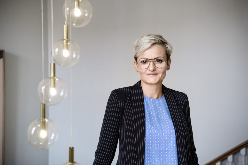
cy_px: 82
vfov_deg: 29.9
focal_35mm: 45
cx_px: 124
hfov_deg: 43.6
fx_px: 310
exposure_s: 1/250
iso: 640
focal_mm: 45
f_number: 4
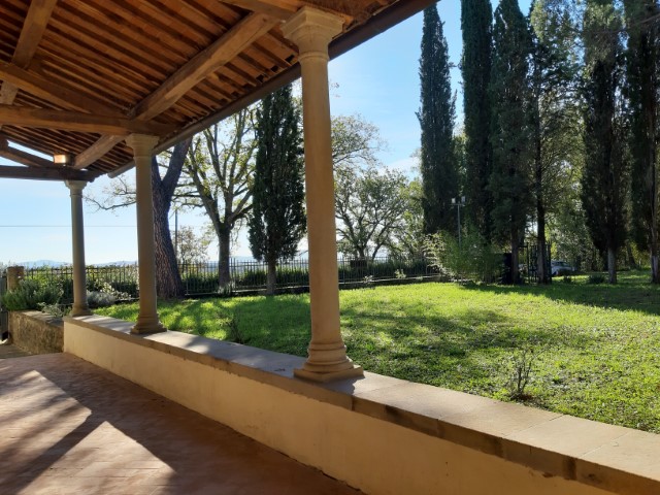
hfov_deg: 65.3
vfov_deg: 51.4
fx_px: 515
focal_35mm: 27
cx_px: 330
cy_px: 248
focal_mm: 3.93
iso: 40
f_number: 1.7
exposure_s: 1/580
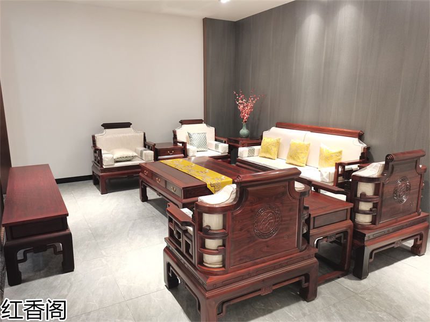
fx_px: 323
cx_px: 215
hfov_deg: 67.3
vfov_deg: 53.1
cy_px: 161
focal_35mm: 26
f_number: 1.8
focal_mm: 5.58
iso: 320
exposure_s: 1/33.3
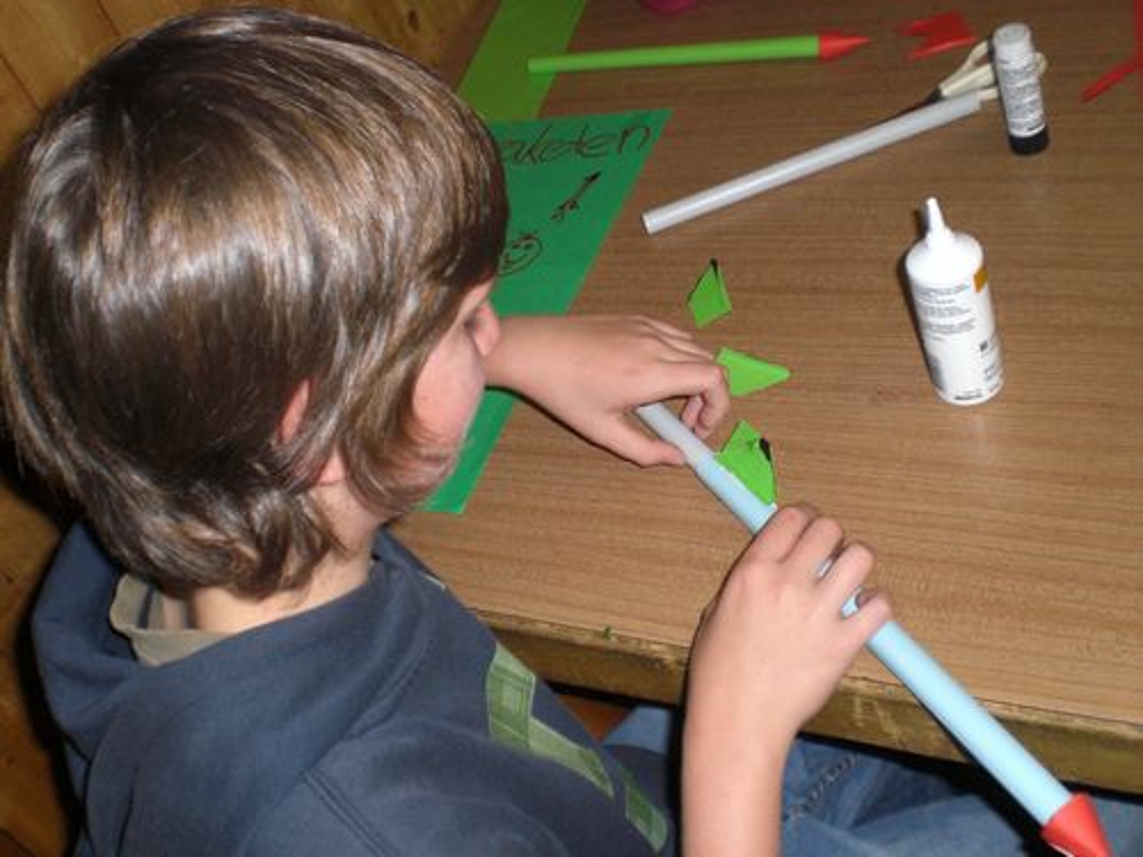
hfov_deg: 49.0
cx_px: 572
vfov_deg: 37.7
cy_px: 428
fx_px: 1255
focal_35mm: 38
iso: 200
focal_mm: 6.3
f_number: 3.1
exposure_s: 1/60
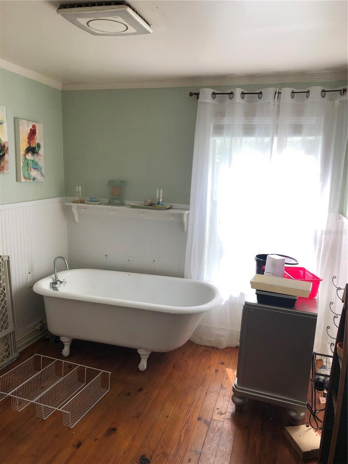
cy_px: 232
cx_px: 174
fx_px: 375
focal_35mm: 28
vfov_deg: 63.4
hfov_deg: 49.7
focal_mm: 3.99
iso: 64
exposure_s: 1/120
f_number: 1.8
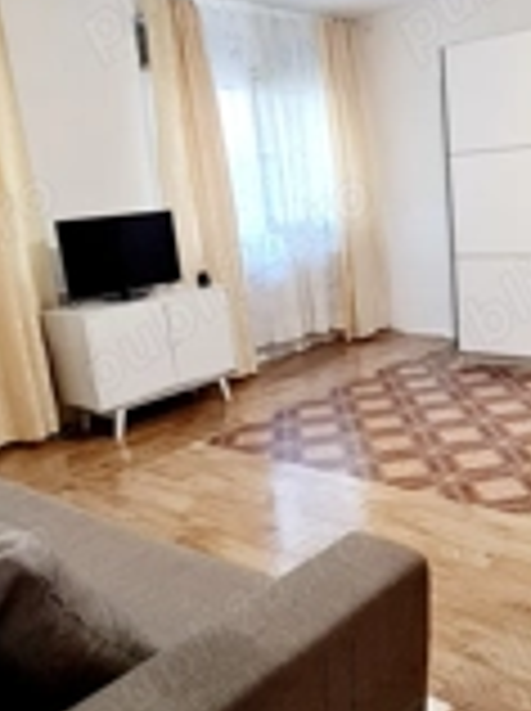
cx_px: 382
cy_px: 360
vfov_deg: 55.4
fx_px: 677
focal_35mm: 33
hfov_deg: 41.8
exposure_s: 1/33
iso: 640
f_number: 2.2
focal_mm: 2.2
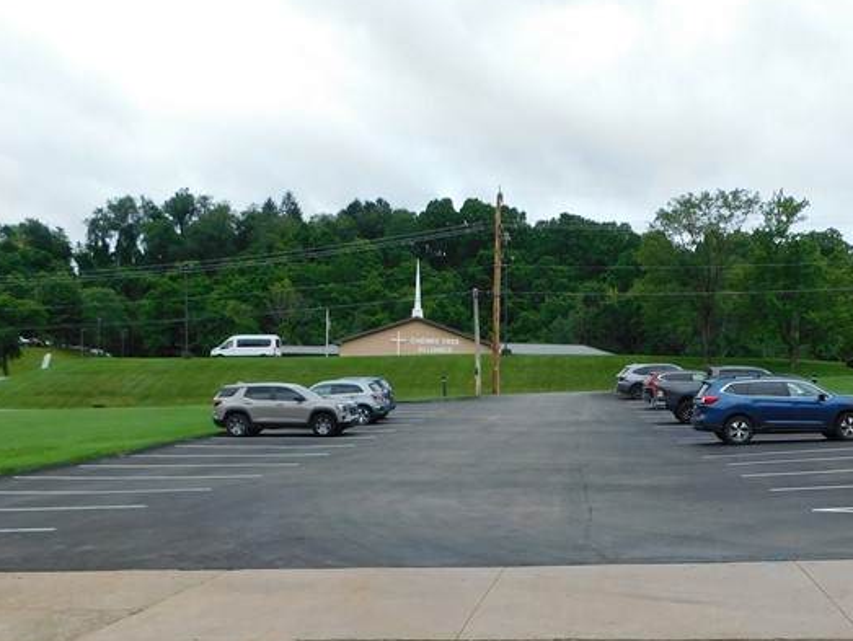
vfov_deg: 31.5
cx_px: 540
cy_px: 501
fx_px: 1110
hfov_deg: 41.7
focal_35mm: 45
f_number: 3
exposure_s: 1/1000
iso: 125
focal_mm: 4
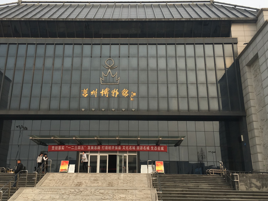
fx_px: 286
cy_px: 92
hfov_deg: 50.1
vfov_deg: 38.6
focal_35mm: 37
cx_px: 127
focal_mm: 4.15
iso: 25
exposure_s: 1/725
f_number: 2.2
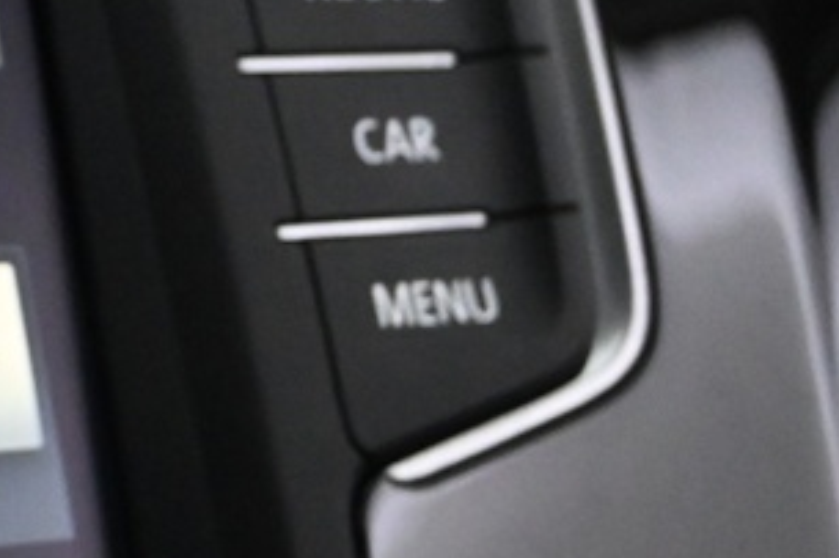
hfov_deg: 10.8
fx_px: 3991
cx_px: -933
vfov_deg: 8.0
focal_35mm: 171
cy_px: 492
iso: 2500
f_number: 4
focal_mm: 21.5
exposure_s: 1/50
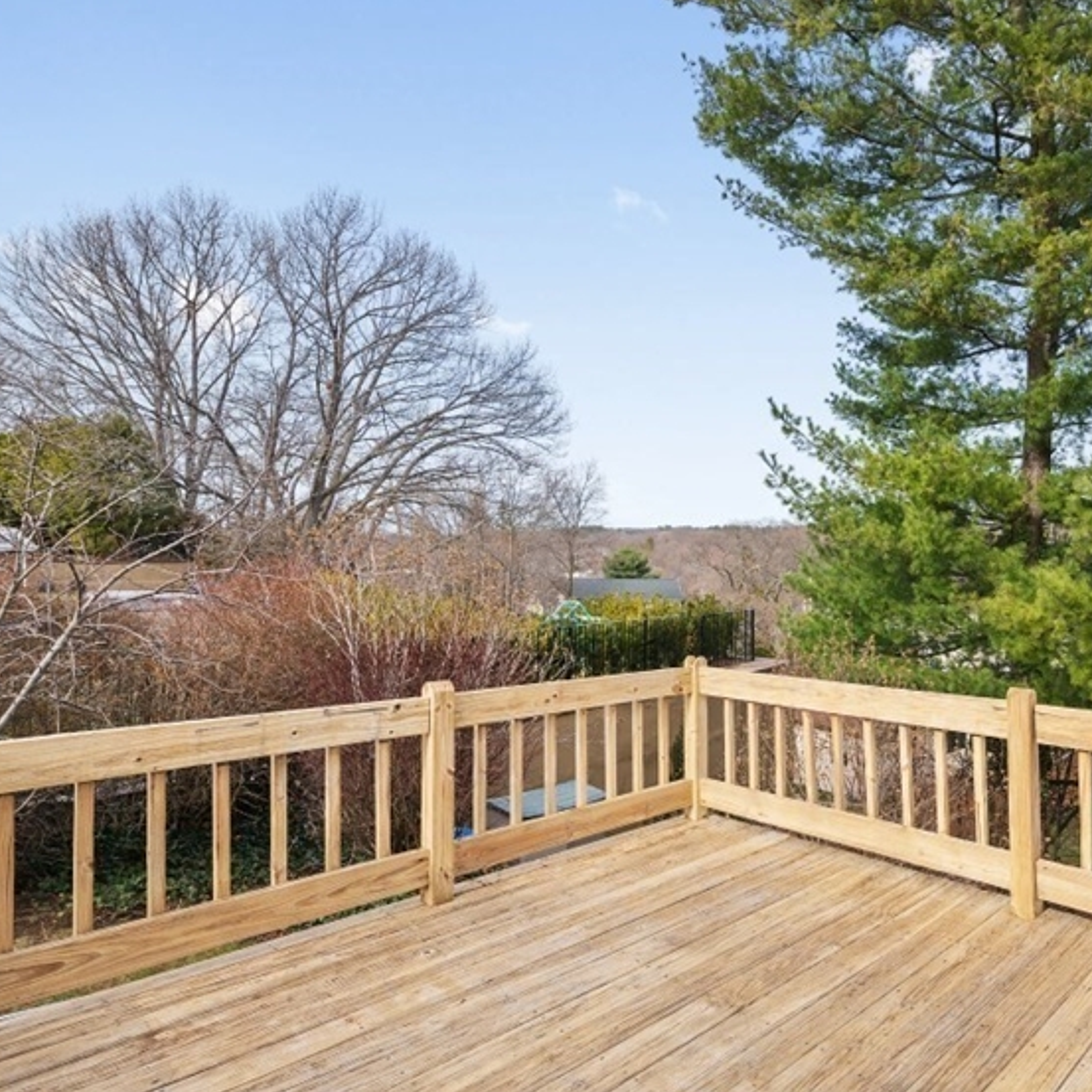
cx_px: 788
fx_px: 785
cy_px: 570
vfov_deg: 69.6
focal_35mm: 22
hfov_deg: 66.3
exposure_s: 1/200
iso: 100
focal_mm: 14
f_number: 8
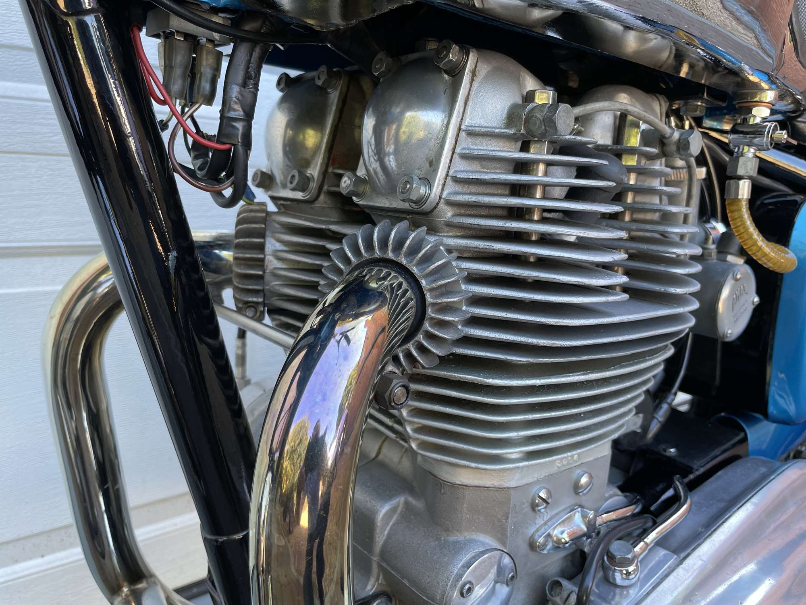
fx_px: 605
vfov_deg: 53.1
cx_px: 403
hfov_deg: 67.3
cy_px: 302
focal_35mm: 26
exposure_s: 1/121
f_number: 1.6
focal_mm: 4.2
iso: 80
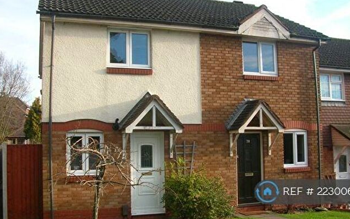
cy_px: 112
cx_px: 179
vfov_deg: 31.3
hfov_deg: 48.2
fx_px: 391
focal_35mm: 41
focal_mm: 5.8
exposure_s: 1/273
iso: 50
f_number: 2.8
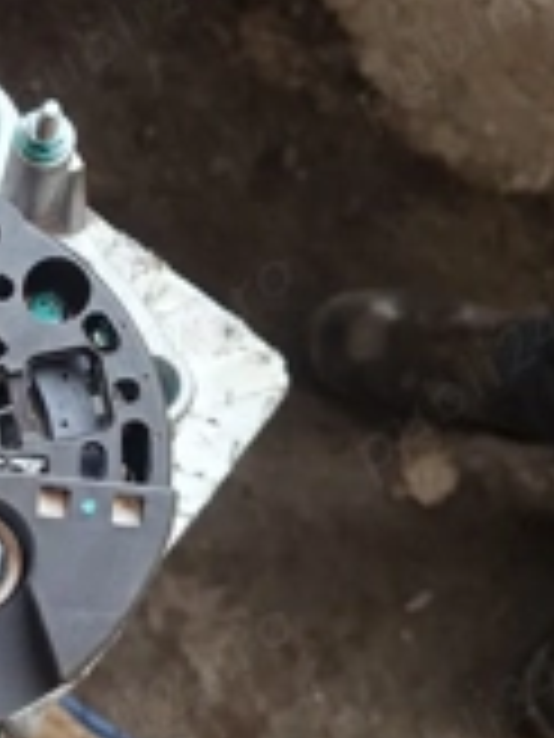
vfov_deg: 34.3
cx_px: -113
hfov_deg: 23.8
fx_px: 1195
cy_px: 418
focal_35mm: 56
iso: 200
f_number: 1.8
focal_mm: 5.54
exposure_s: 1/100
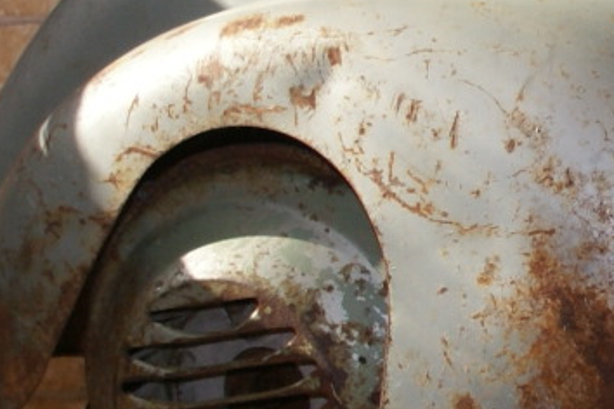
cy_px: 137
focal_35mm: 366
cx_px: 1547
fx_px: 6237
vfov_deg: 3.8
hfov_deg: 5.4
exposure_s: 1/100
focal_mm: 45
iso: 200
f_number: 5.6
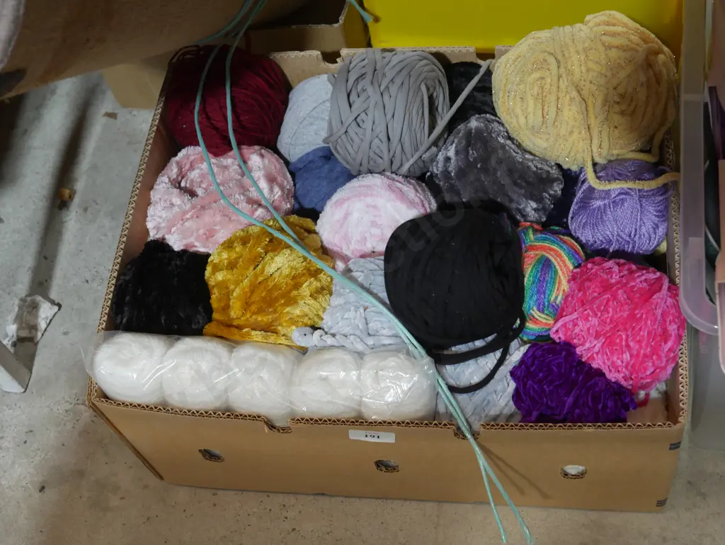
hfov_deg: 38.2
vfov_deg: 29.1
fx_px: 1048
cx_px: 362
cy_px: 272
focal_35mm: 50
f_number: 5.3
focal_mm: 25
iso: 640
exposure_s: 1/60
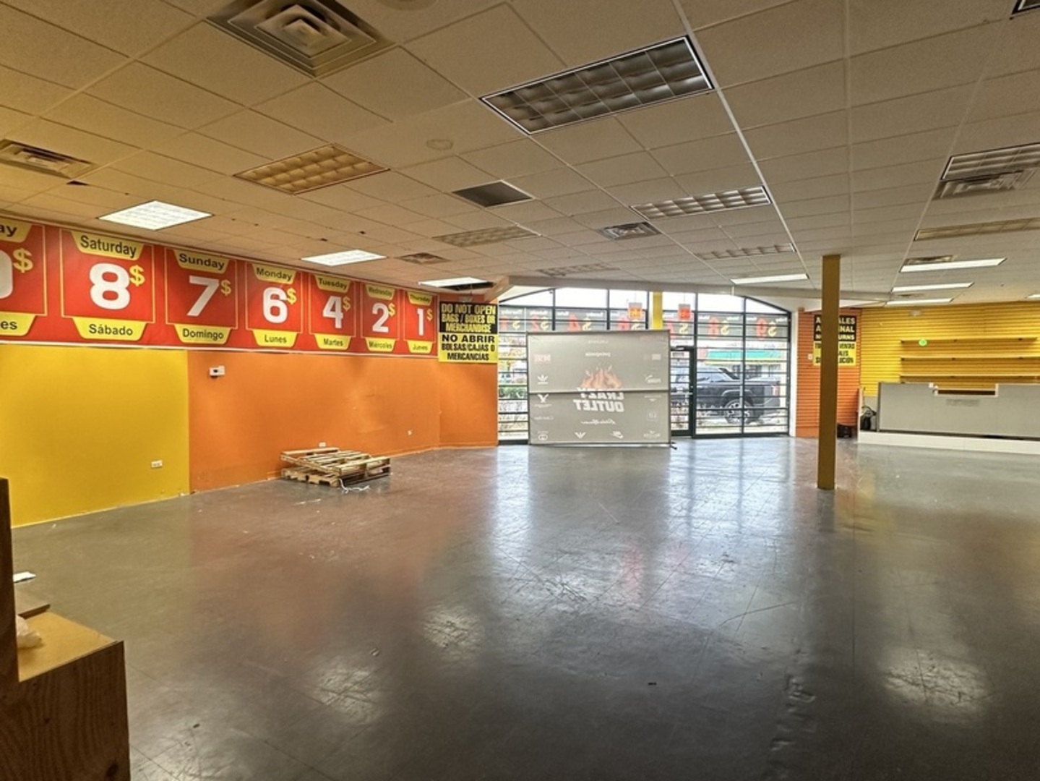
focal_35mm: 14
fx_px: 421
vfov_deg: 85.7
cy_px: 390
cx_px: 520
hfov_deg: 102.0
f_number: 2.2
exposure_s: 1/60
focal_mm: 2.22
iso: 200
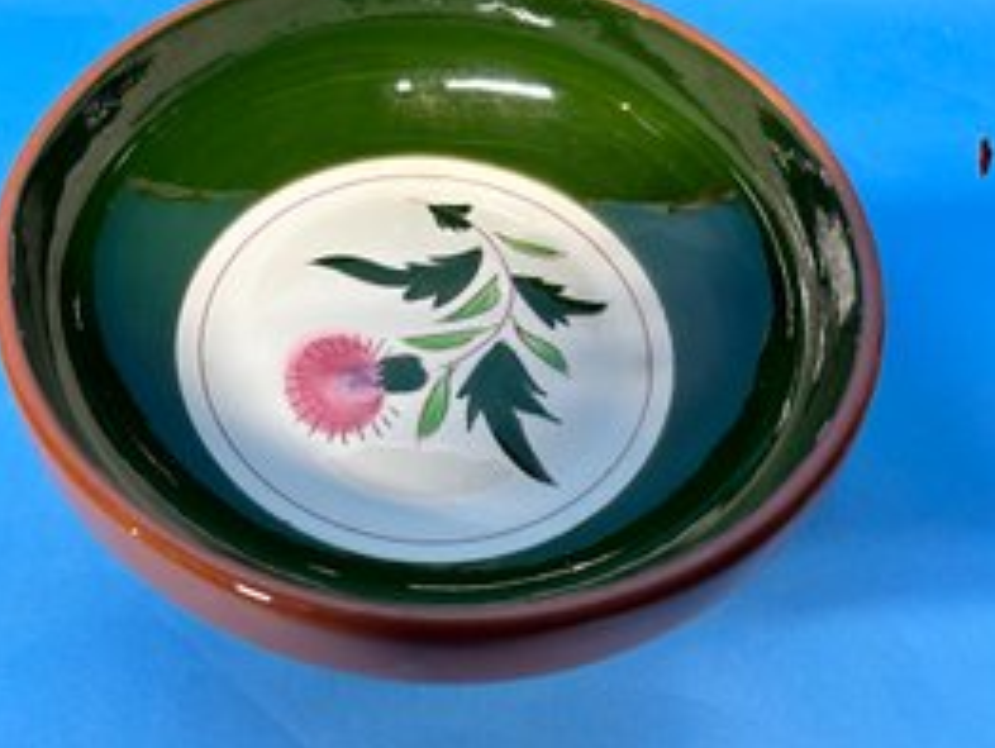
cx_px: 378
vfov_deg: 41.7
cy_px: 302
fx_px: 978
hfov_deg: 53.4
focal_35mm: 34
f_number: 1.5
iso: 125
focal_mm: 5.7
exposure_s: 1/60
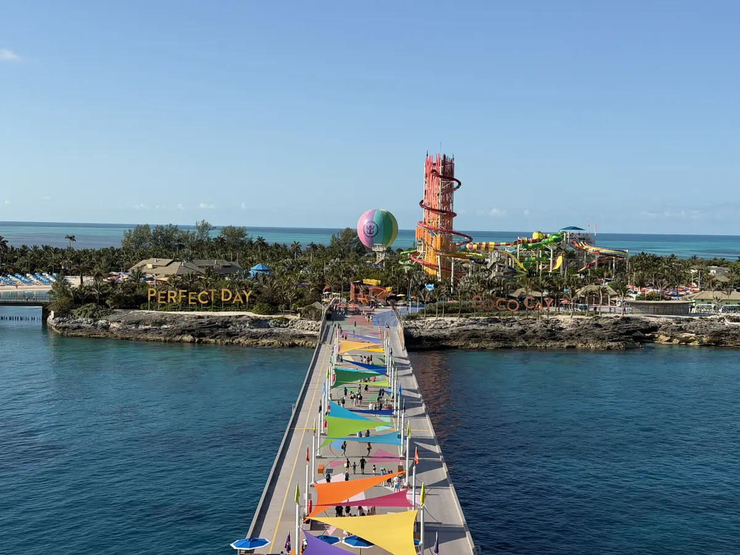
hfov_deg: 39.7
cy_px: 278
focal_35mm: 48
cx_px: 370
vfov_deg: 30.3
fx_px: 1026
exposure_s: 1/6024
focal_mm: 6.76
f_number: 1.78
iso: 64
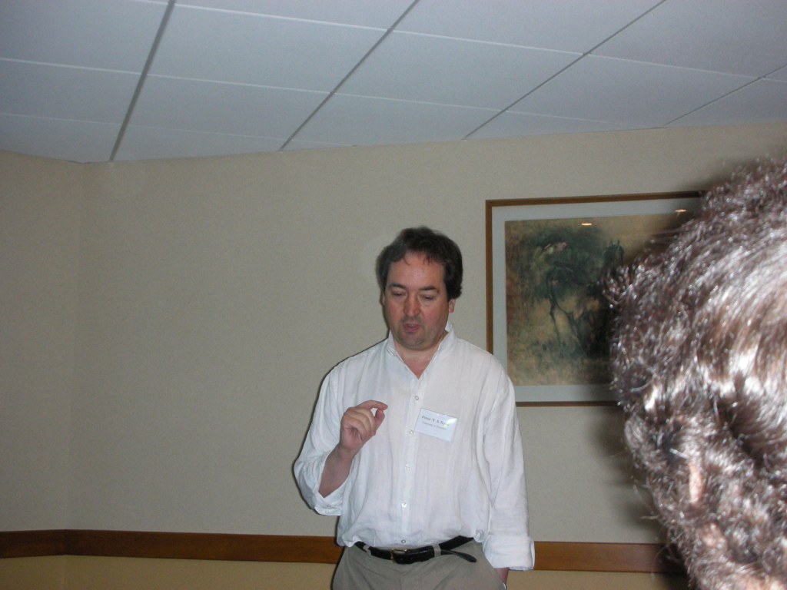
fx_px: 1205
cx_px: 394
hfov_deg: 36.2
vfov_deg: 27.5
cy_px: 295
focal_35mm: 53
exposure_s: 1/60.1
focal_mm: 8.8
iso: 200
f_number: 3.7
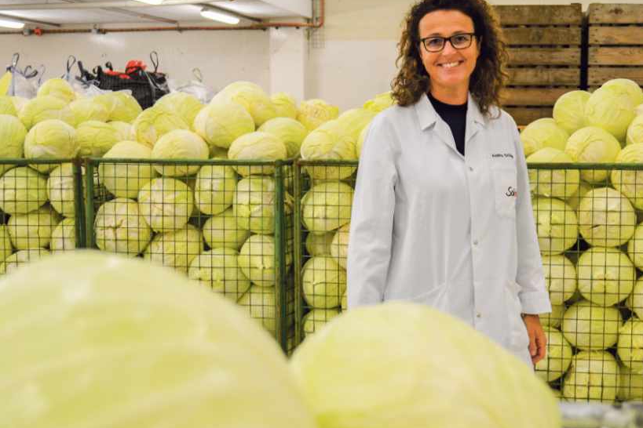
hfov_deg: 34.9
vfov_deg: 23.8
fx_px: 1018
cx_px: 395
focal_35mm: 57
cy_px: 227
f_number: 5
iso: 400
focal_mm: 26
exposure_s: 1/30
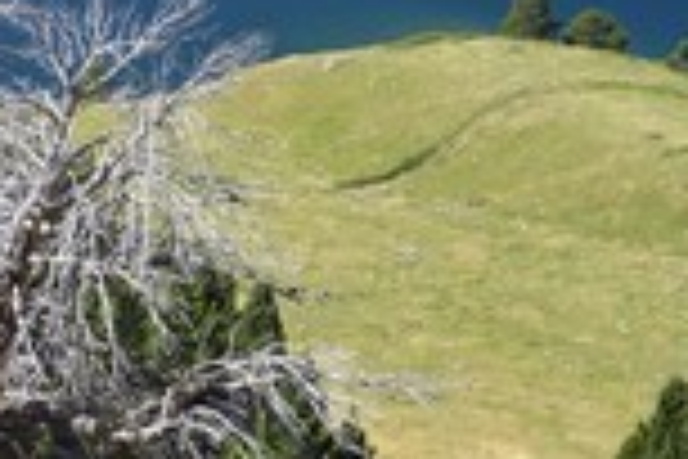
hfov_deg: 10.5
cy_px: 176
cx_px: -236
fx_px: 3669
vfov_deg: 7.2
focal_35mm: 192
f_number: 10
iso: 200
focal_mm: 70
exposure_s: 1/320
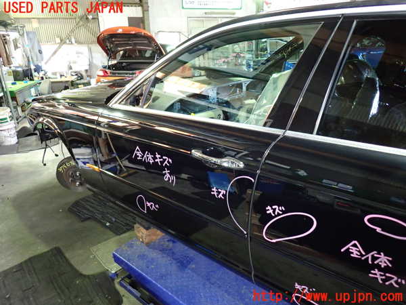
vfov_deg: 54.9
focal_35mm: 25
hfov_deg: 69.4
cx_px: 203
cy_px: 152
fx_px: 293
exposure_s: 1/30
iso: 640
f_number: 2
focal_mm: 4.5
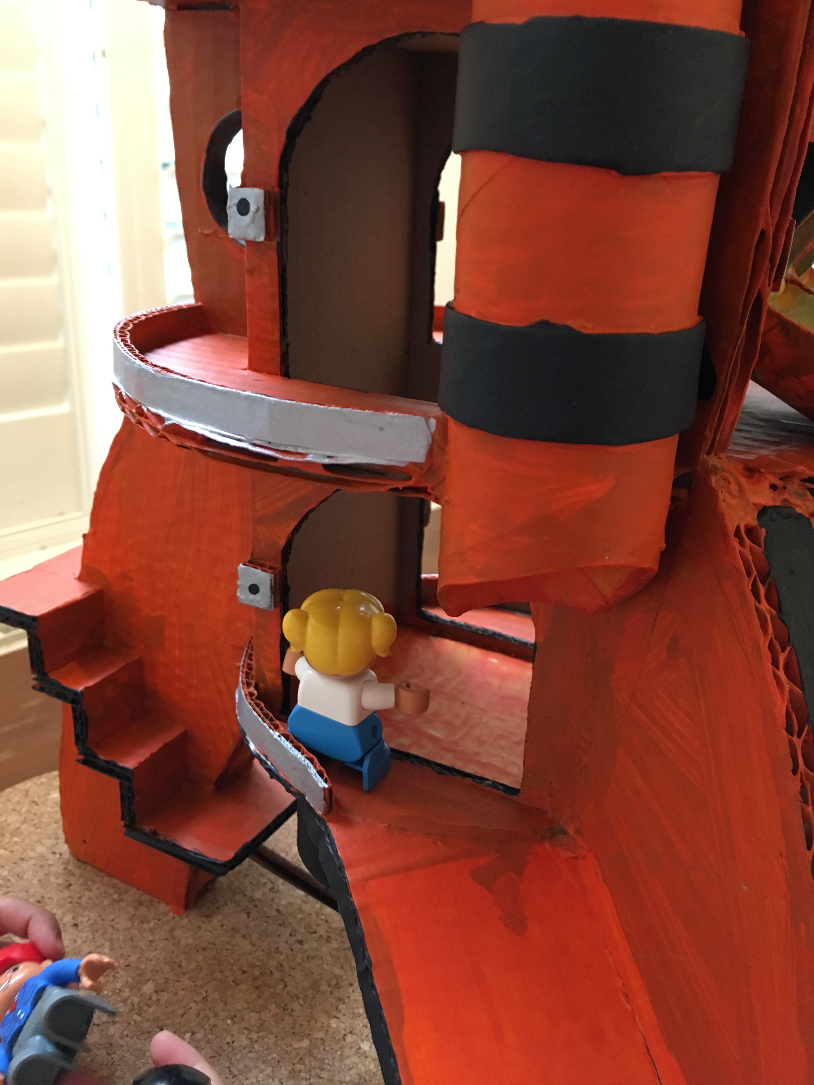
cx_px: 407
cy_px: 542
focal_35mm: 29
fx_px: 909
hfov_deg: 48.2
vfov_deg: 61.7
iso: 200
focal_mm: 4.15
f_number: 2.2
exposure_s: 1/20
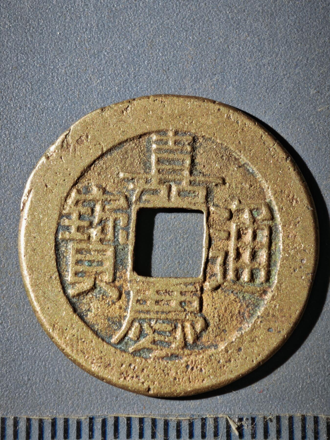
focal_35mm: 111
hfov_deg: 13.3
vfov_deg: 17.7
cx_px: 165
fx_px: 1411
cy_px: 220
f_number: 2
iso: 100
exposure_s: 1/100
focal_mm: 9
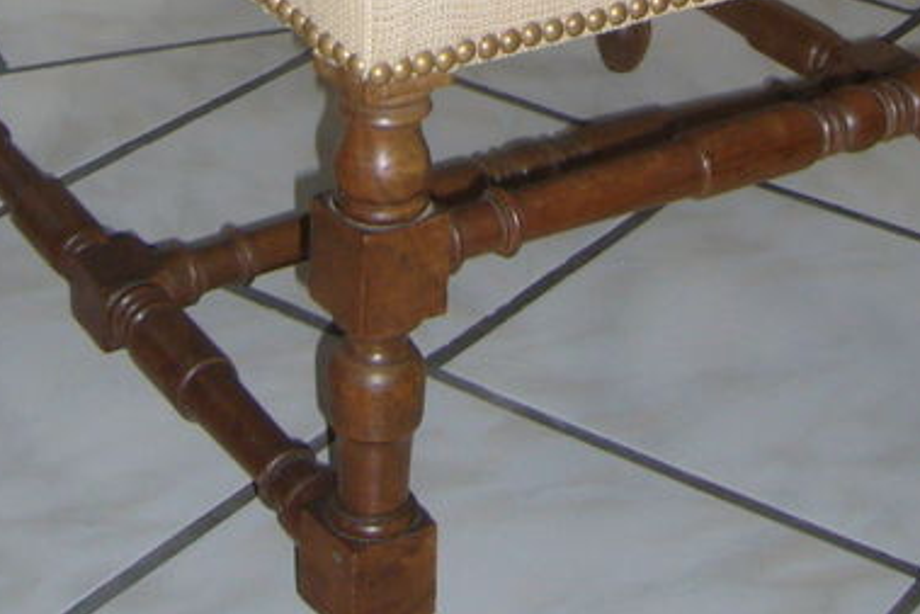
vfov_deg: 13.0
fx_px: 2454
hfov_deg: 21.2
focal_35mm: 96
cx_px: 505
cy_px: -461
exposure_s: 1/30
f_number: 2.8
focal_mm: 5.8
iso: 100
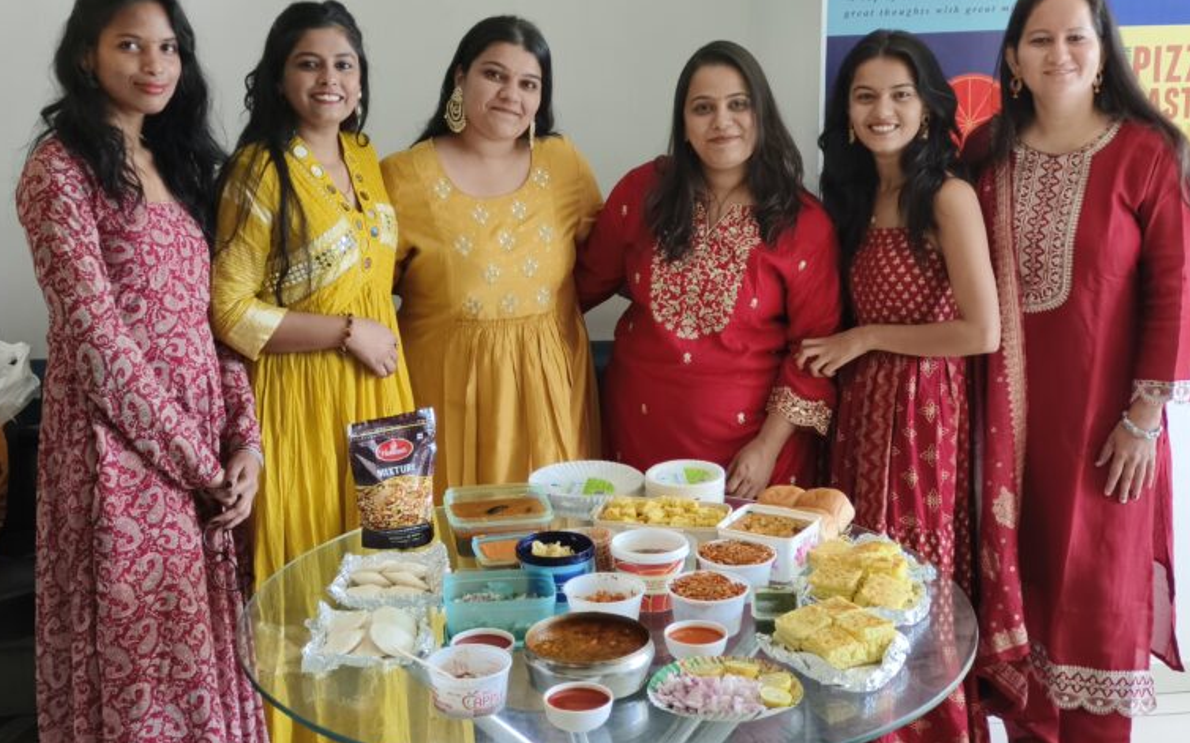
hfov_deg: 37.5
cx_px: 589
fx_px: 1751
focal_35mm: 54
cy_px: 379
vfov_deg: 24.0
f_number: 2.8
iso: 152
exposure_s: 1/100
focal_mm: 6.7
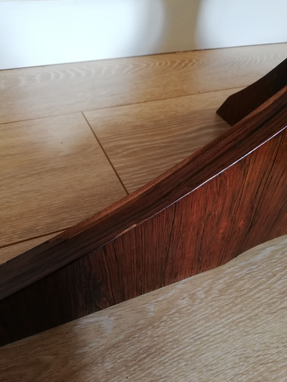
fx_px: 287
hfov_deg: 53.1
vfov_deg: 67.3
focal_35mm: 26
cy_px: 191
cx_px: 144
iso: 320
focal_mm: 3.81
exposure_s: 1/33.3
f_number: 2.2
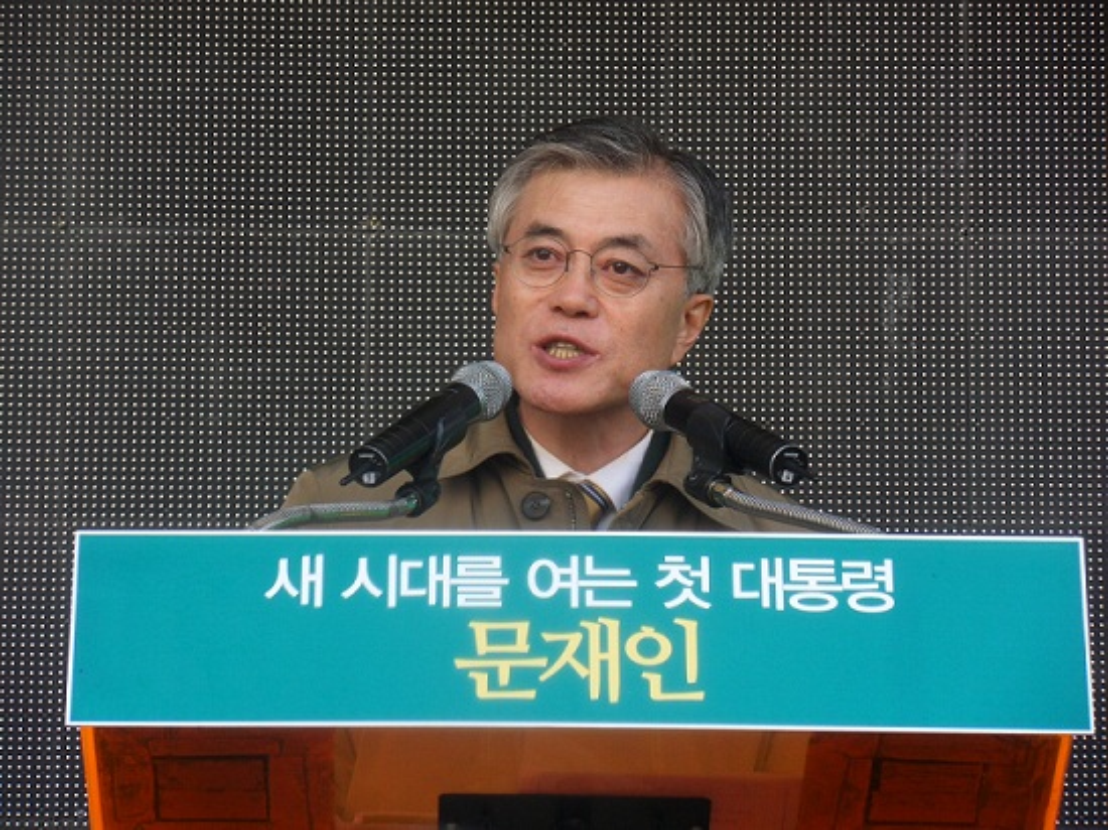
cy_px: 415
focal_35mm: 200
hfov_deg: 9.9
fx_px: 6399
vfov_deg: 7.4
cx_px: 554
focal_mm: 35
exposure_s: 1/60
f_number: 5.9
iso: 100
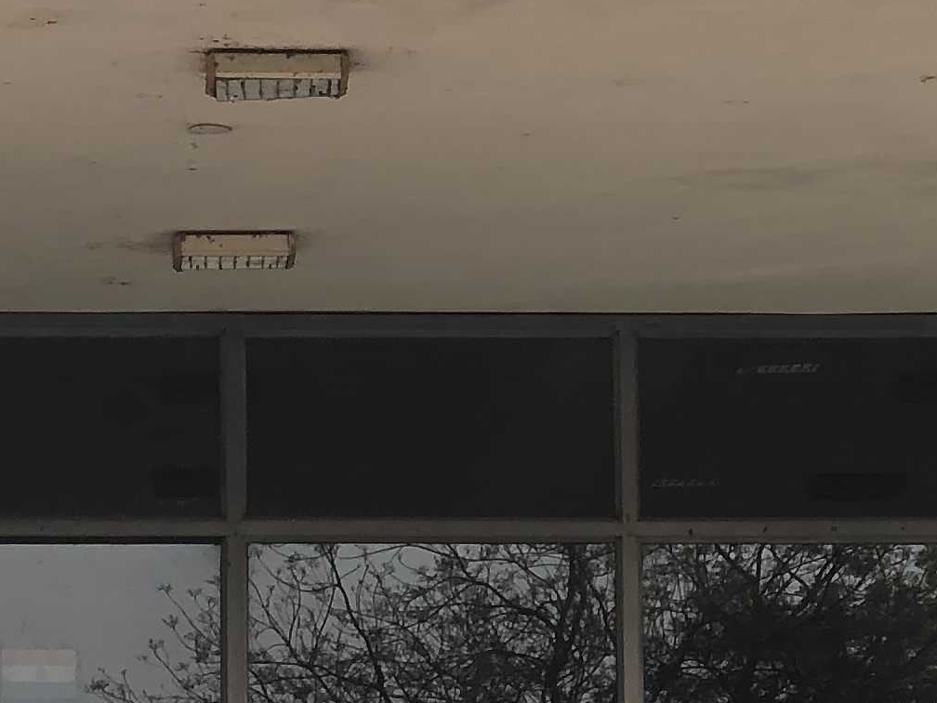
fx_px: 5630
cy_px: 583
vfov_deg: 7.1
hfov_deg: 9.5
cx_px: 73
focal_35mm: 208
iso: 16
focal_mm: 6
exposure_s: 1/128
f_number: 2.4
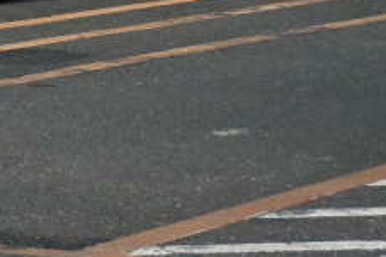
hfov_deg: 6.6
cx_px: -435
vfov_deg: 4.4
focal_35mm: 301
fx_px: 3224
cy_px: -455
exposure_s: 1/160
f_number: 5.3
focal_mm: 35
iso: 900
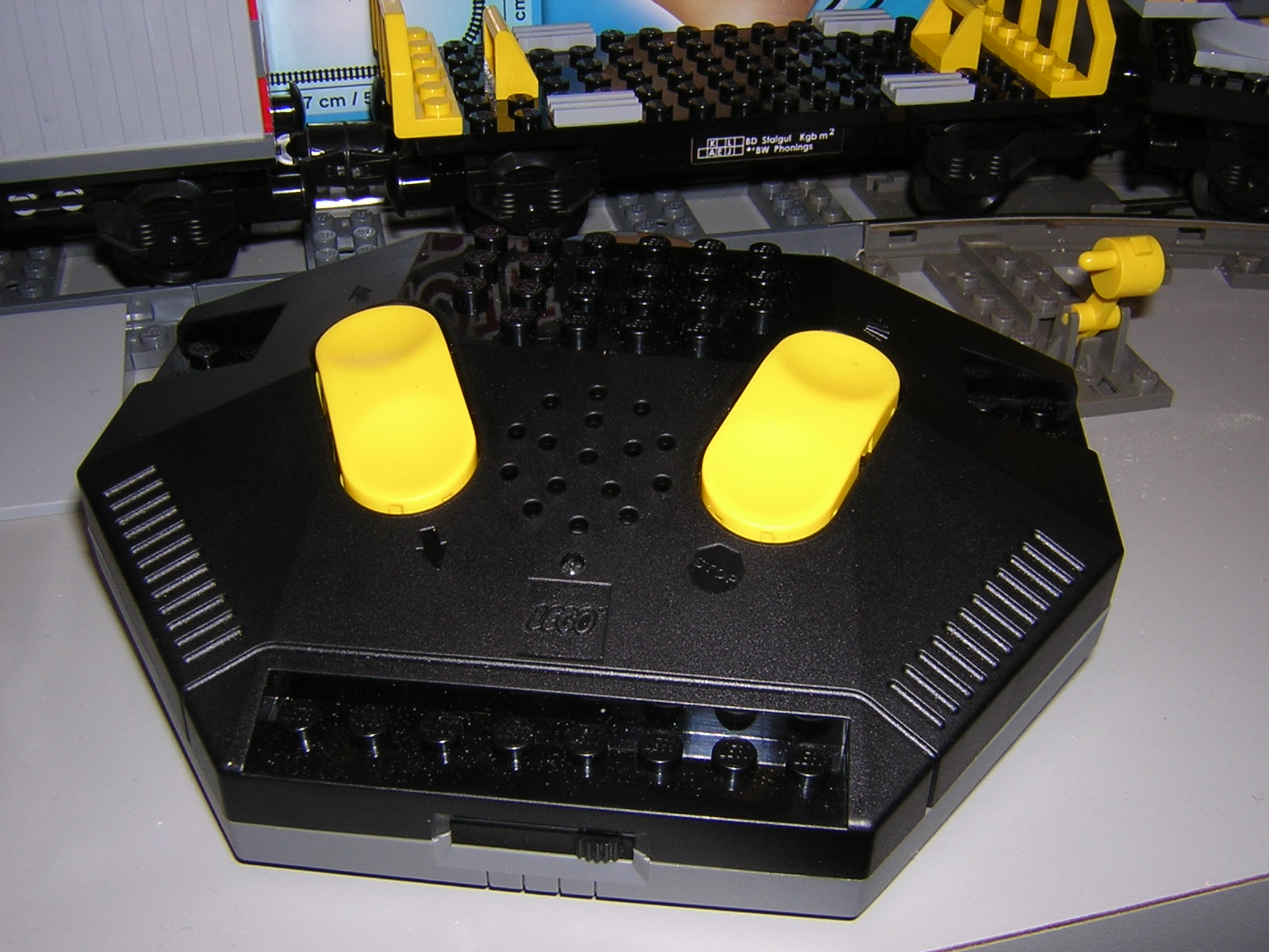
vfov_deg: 39.7
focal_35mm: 36
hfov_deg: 51.4
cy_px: 476
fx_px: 1320
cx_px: 634
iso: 100
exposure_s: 1/60.1
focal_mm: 4.7
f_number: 5.2
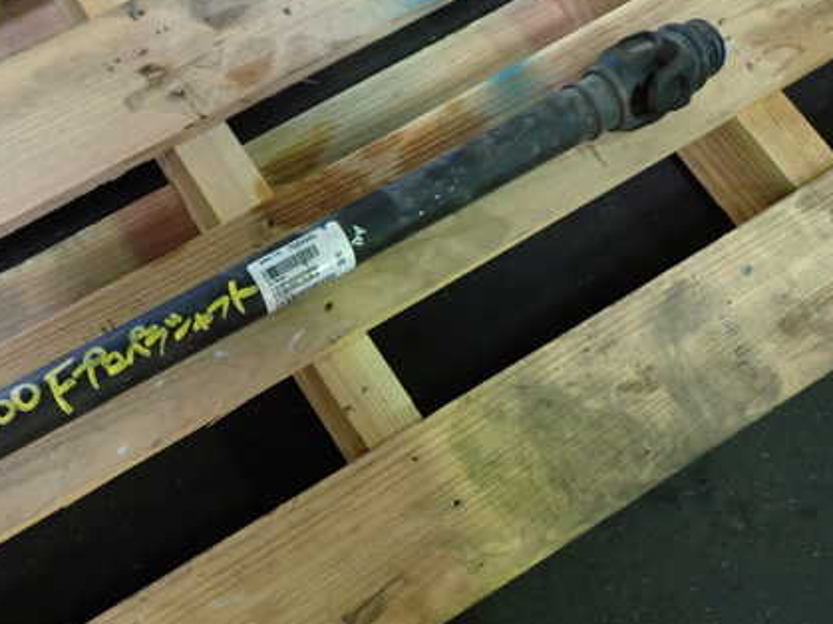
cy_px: 322
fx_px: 1034
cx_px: 268
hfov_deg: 43.2
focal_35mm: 43
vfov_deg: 33.6
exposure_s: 1/30
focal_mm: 5.4
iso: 500
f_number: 2.3
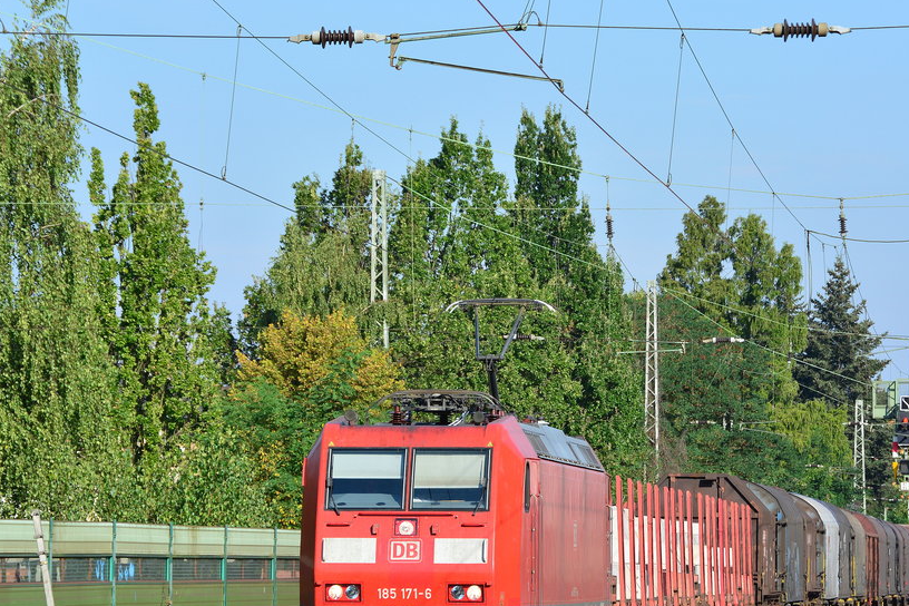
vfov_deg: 5.6
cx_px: 520
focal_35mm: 247
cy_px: 404
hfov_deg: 8.3
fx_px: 6236
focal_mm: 112
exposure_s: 1/640
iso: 200
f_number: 8
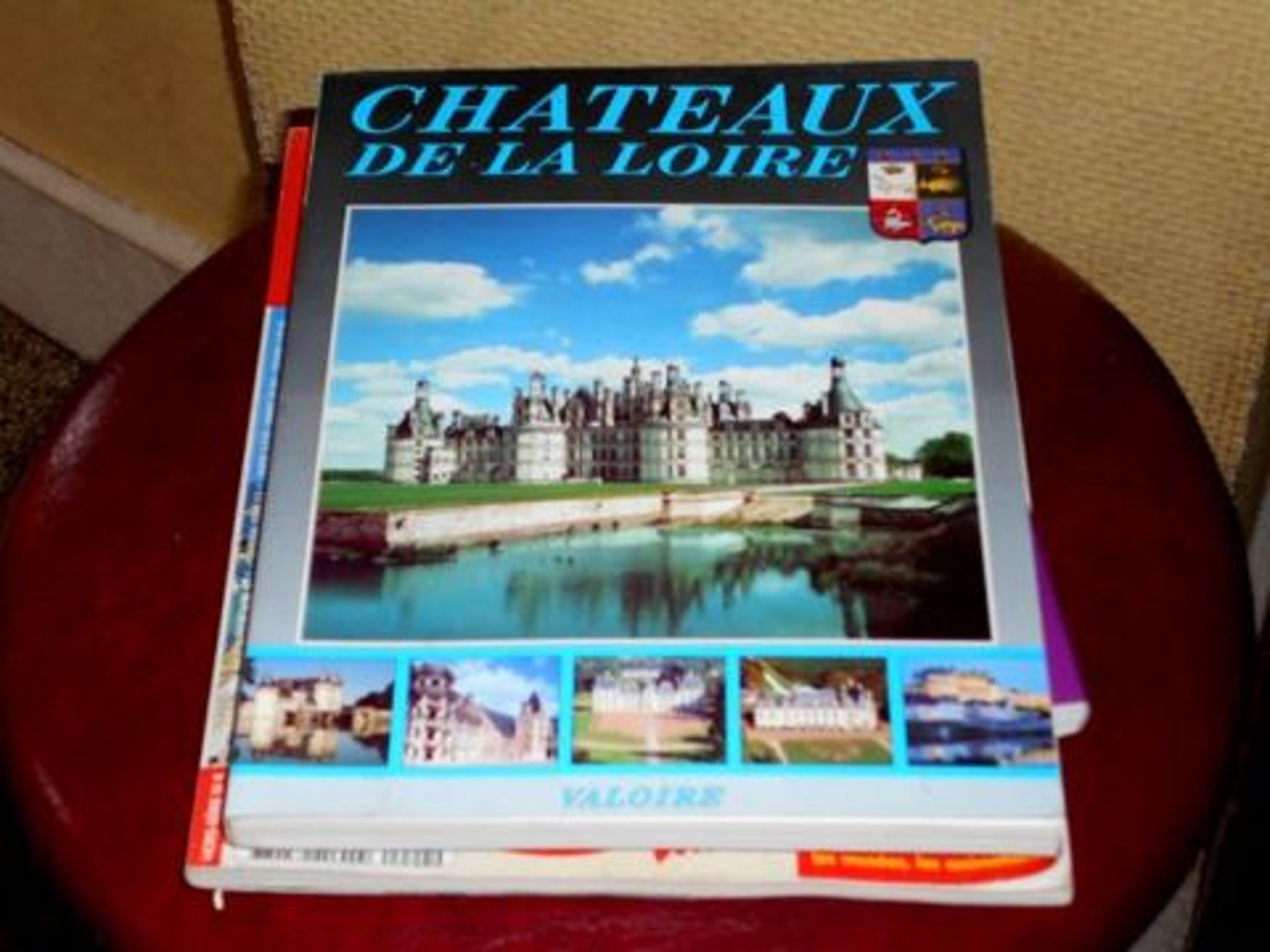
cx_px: 635
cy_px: 476
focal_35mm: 76
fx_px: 2788
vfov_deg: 19.4
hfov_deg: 25.7
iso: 200
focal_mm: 13.5
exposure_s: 1/60
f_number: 5.8
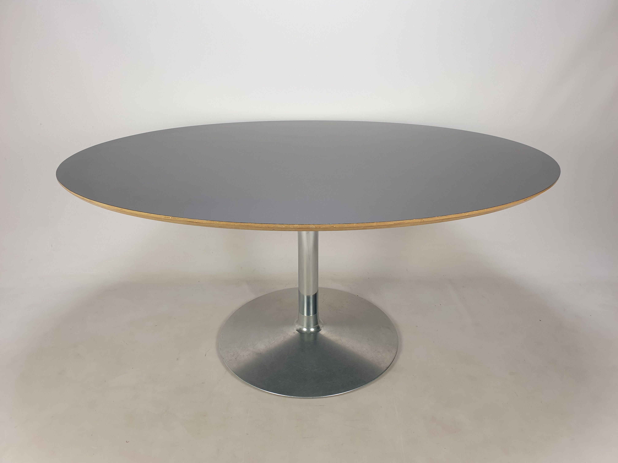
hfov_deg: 67.3
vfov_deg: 53.1
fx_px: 464
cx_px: 309
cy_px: 232
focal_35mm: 26
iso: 80
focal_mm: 4.3
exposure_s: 1/100
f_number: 2.4
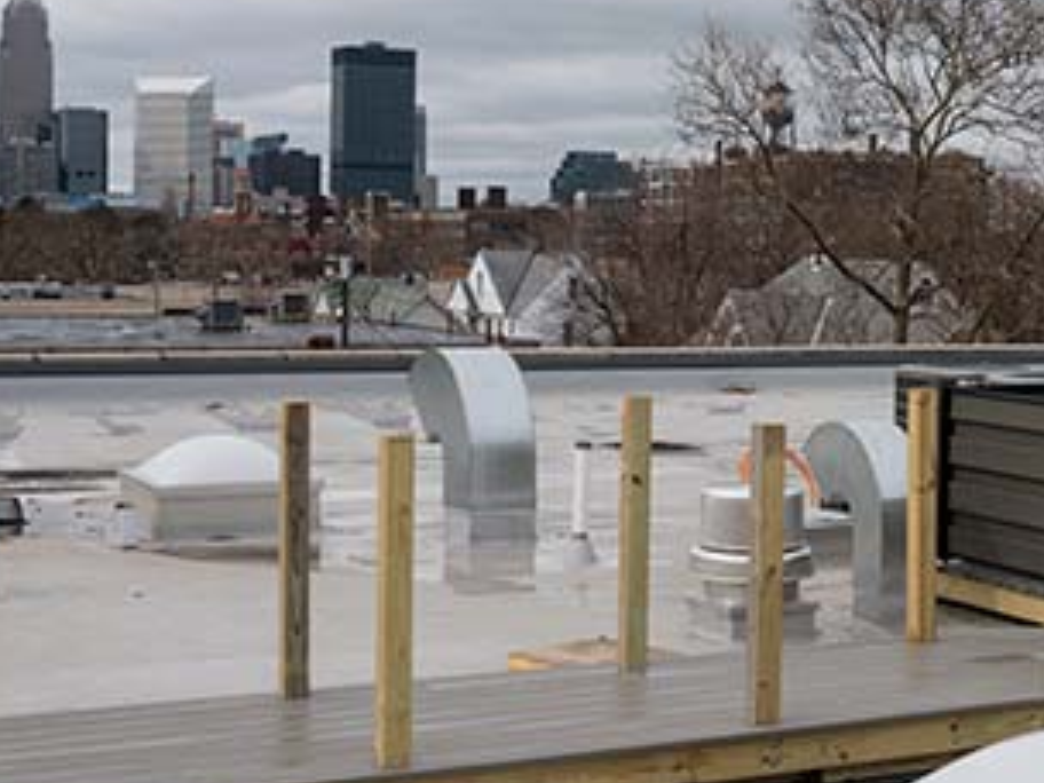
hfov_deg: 25.3
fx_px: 2292
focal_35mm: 76
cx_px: 807
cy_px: 313
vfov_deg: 19.4
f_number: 14
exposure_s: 1/320
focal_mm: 32
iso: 200
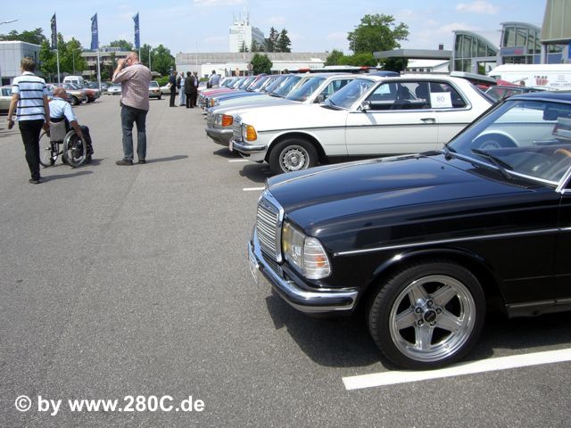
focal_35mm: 38
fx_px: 627
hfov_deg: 49.0
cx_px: 286
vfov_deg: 37.7
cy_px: 214
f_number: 4.3
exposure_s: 1/500
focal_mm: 6.2
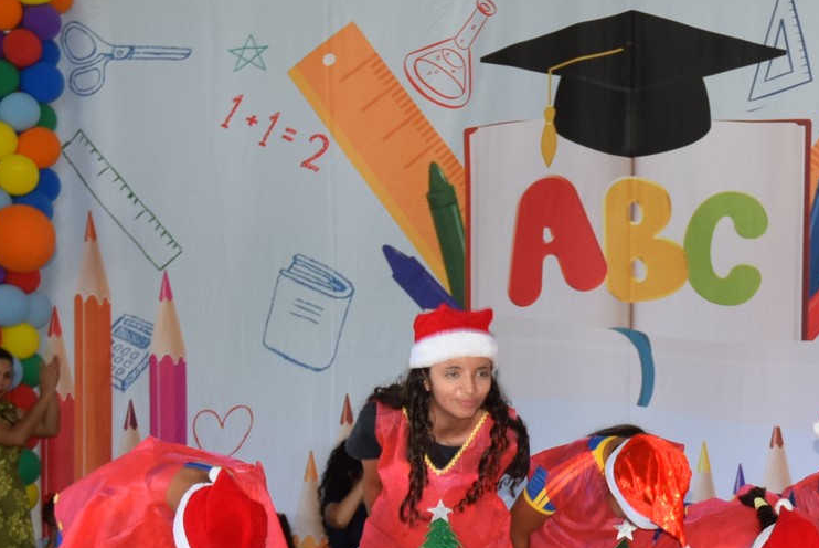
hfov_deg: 18.8
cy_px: 526
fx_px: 2395
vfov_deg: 12.9
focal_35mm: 105
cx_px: 835
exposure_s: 1/80
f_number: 4.5
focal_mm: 29
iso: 800
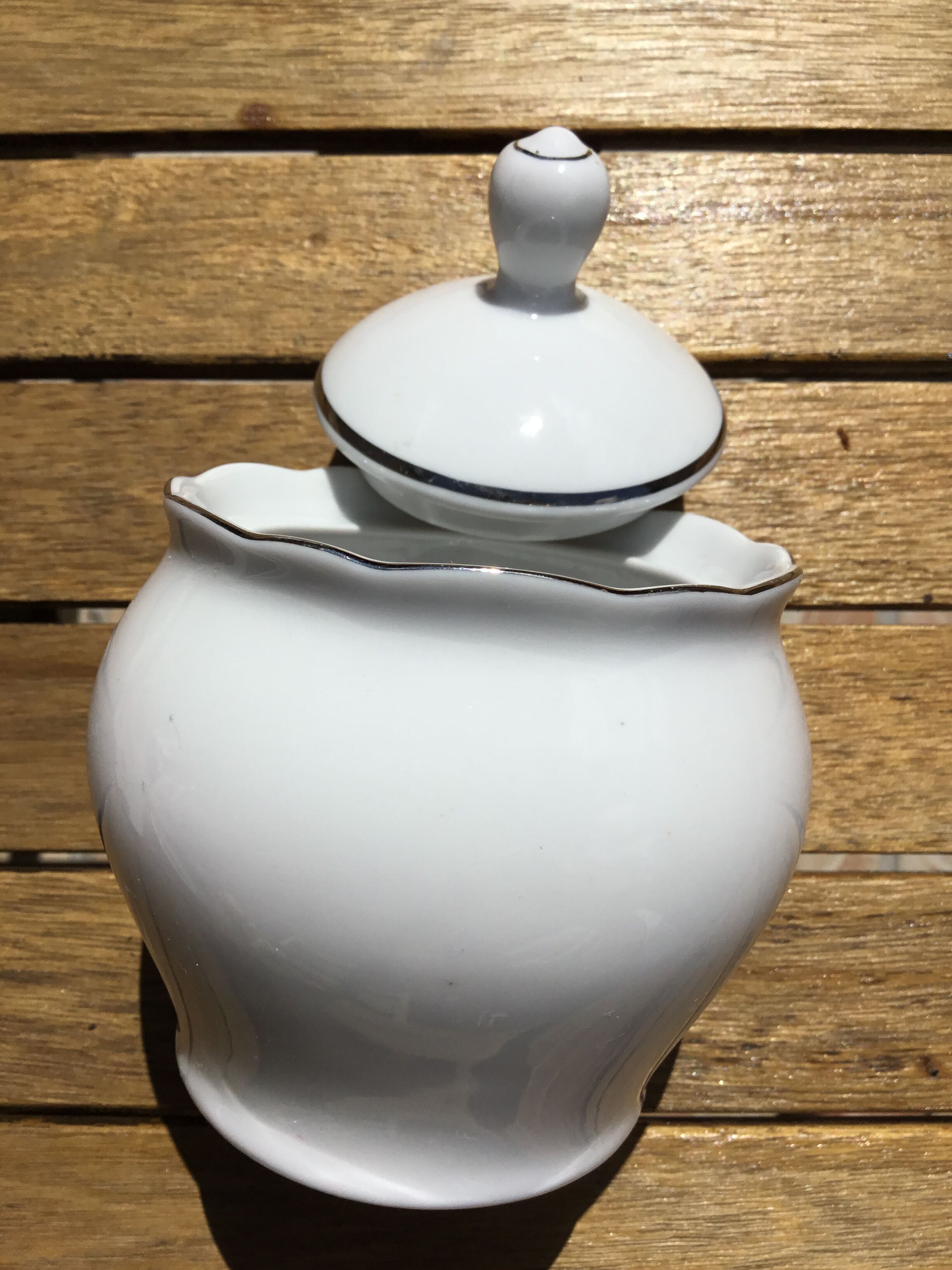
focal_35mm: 31
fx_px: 1137
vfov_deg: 58.4
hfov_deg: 45.4
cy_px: 635
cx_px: 476
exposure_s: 1/4525
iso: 25
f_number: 2.4
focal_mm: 3.3
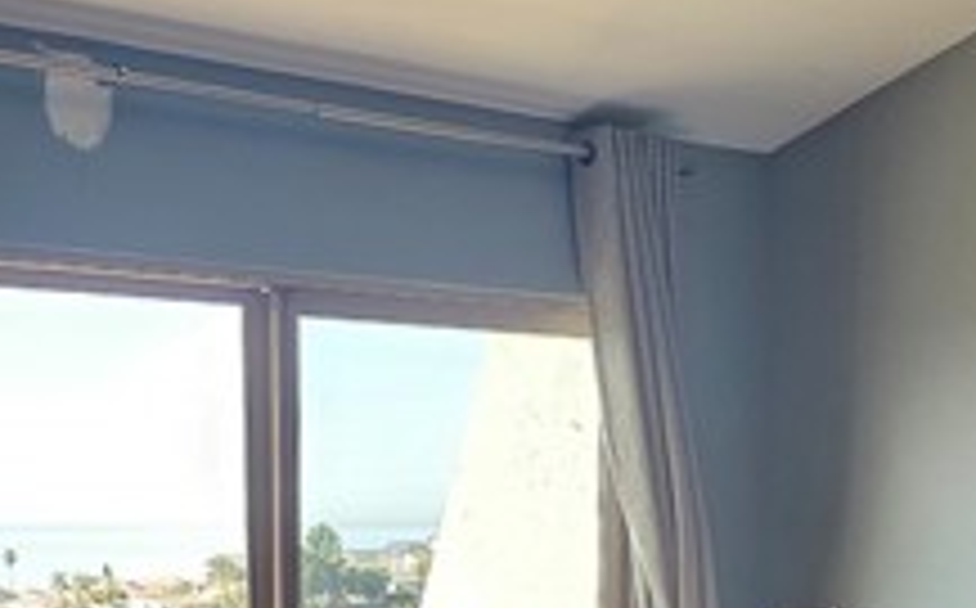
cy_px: 743
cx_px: 396
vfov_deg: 17.2
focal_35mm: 72
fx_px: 1913
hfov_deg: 28.6
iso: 160
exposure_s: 1/180
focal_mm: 6.3
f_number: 1.7
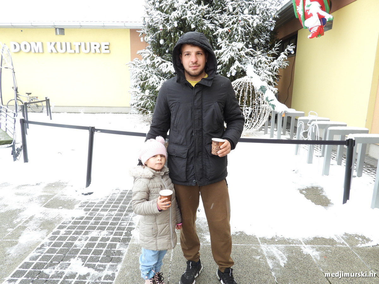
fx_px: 263
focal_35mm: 24
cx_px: 190
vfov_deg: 56.8
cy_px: 142
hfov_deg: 71.6
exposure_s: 1/100
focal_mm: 4.3
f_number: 2.8
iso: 100
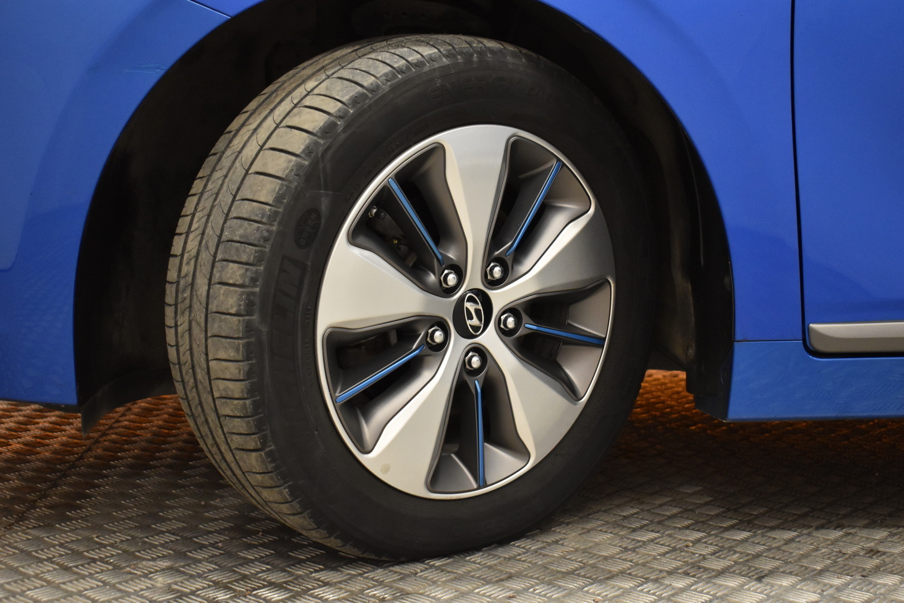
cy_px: 302
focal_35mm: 52
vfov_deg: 25.8
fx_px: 1318
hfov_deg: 37.9
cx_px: 452
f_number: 4.5
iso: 2000
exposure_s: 1/60
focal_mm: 35
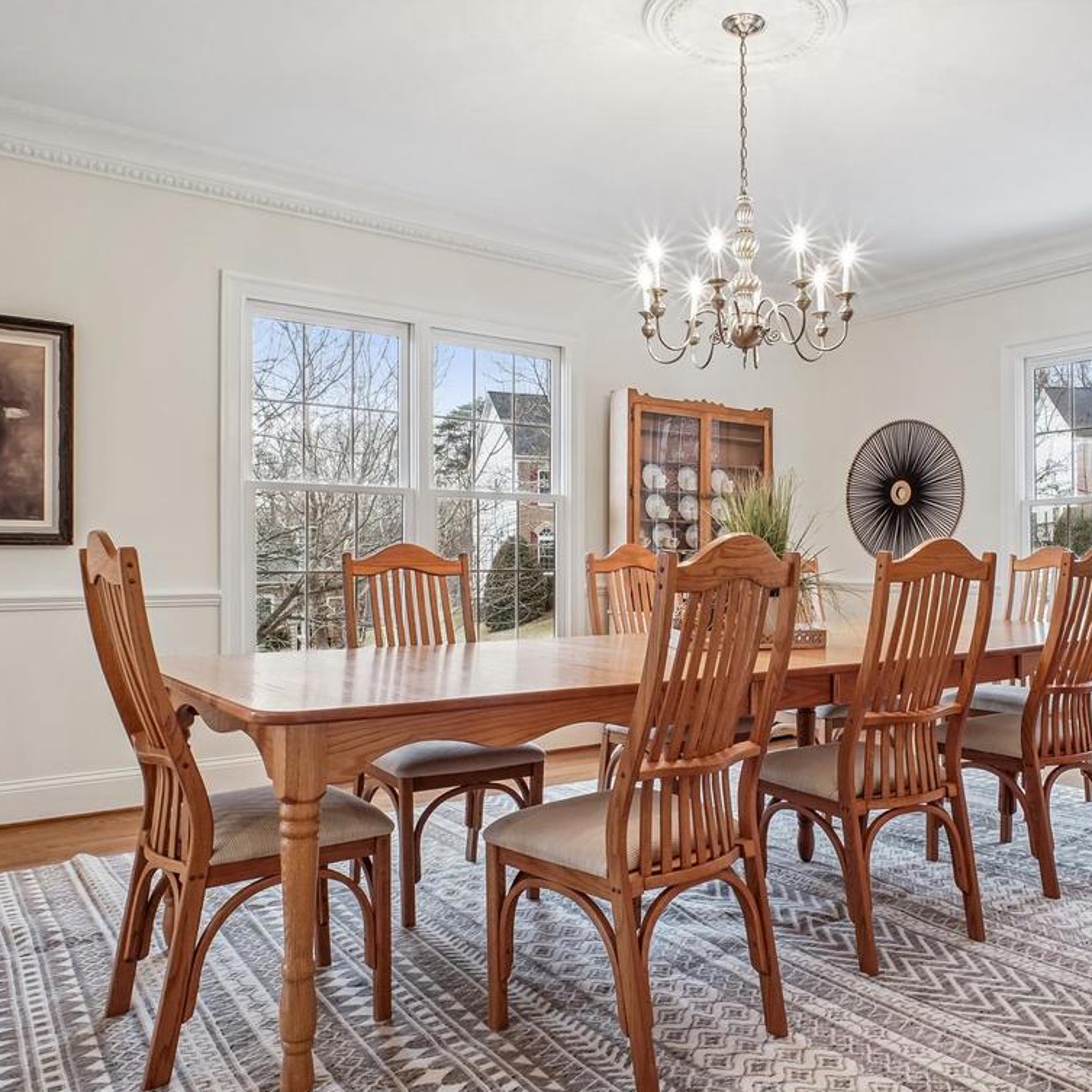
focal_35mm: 27
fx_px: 957
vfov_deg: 59.4
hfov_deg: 58.6
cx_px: 690
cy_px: 555
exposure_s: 1/13
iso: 500
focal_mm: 11
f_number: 8
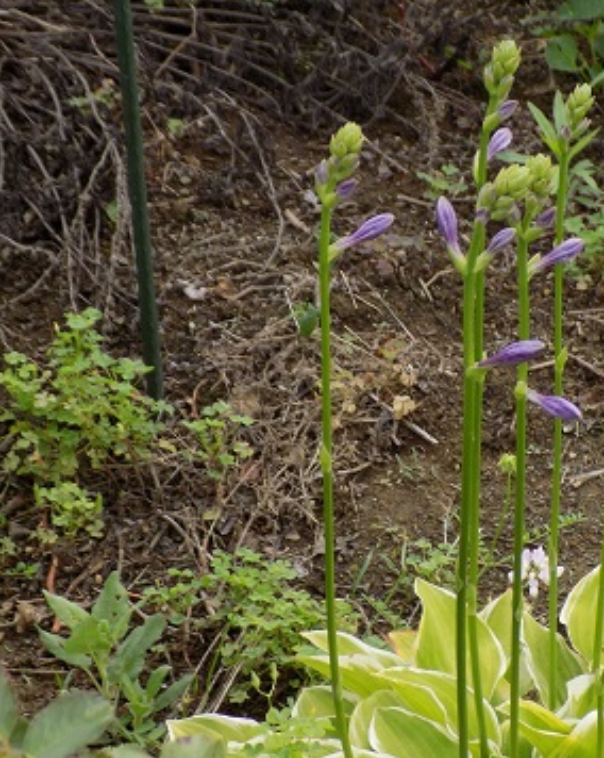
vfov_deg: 13.7
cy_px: 379
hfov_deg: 10.9
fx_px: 3156
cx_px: 457
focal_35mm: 141
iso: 80
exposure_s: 1/40
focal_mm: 19.1
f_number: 4.7
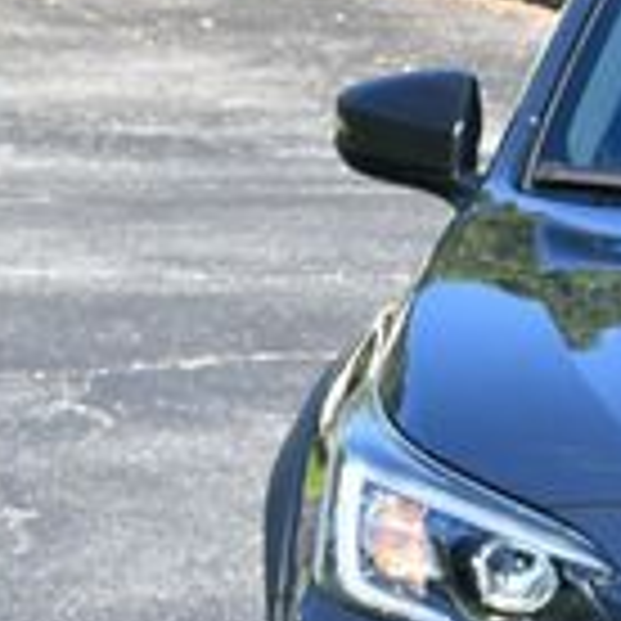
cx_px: 1094
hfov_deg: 7.0
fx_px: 4973
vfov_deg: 7.1
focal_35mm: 245
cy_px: 468
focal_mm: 31
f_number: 8
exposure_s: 1/250
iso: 200
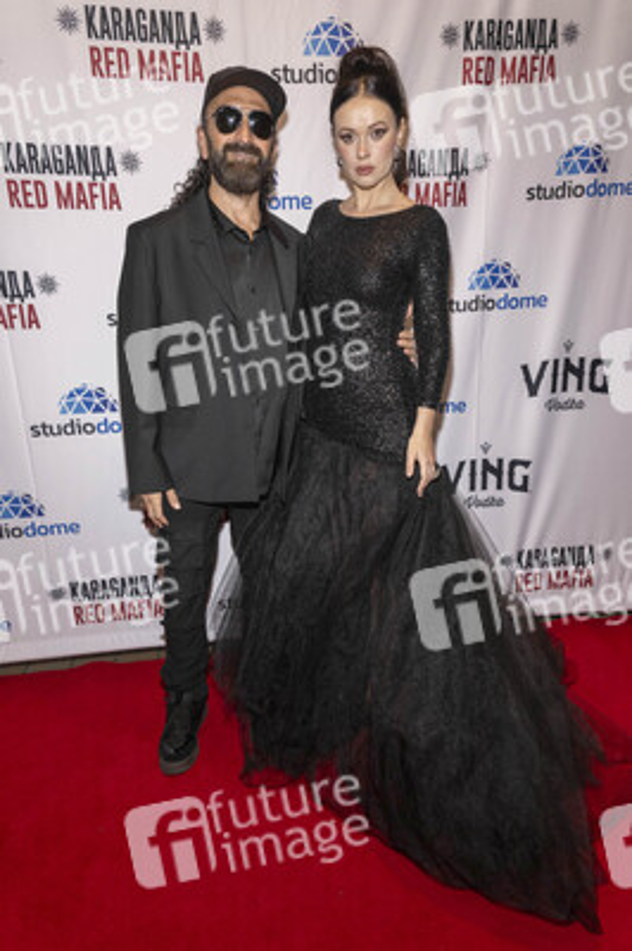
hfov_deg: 53.1
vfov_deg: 73.8
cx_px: 316
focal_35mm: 24
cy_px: 476
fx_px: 633
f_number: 5.6
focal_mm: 24
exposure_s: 1/200
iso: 800
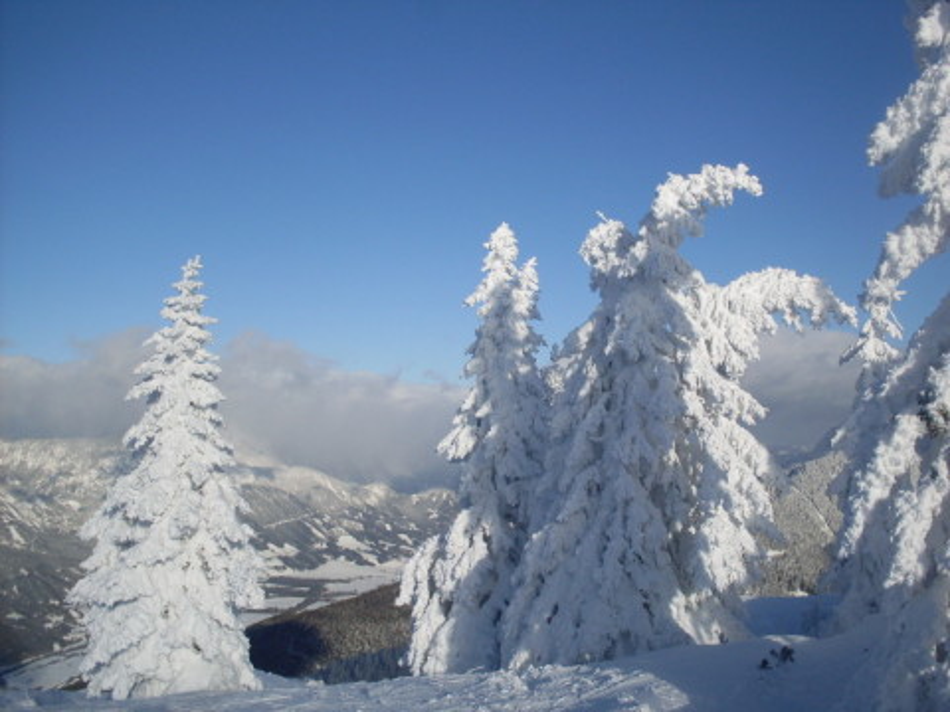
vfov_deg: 37.7
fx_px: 1043
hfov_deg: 49.0
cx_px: 475
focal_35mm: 38
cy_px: 356
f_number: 8.4
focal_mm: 6.3
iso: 80
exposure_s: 1/500
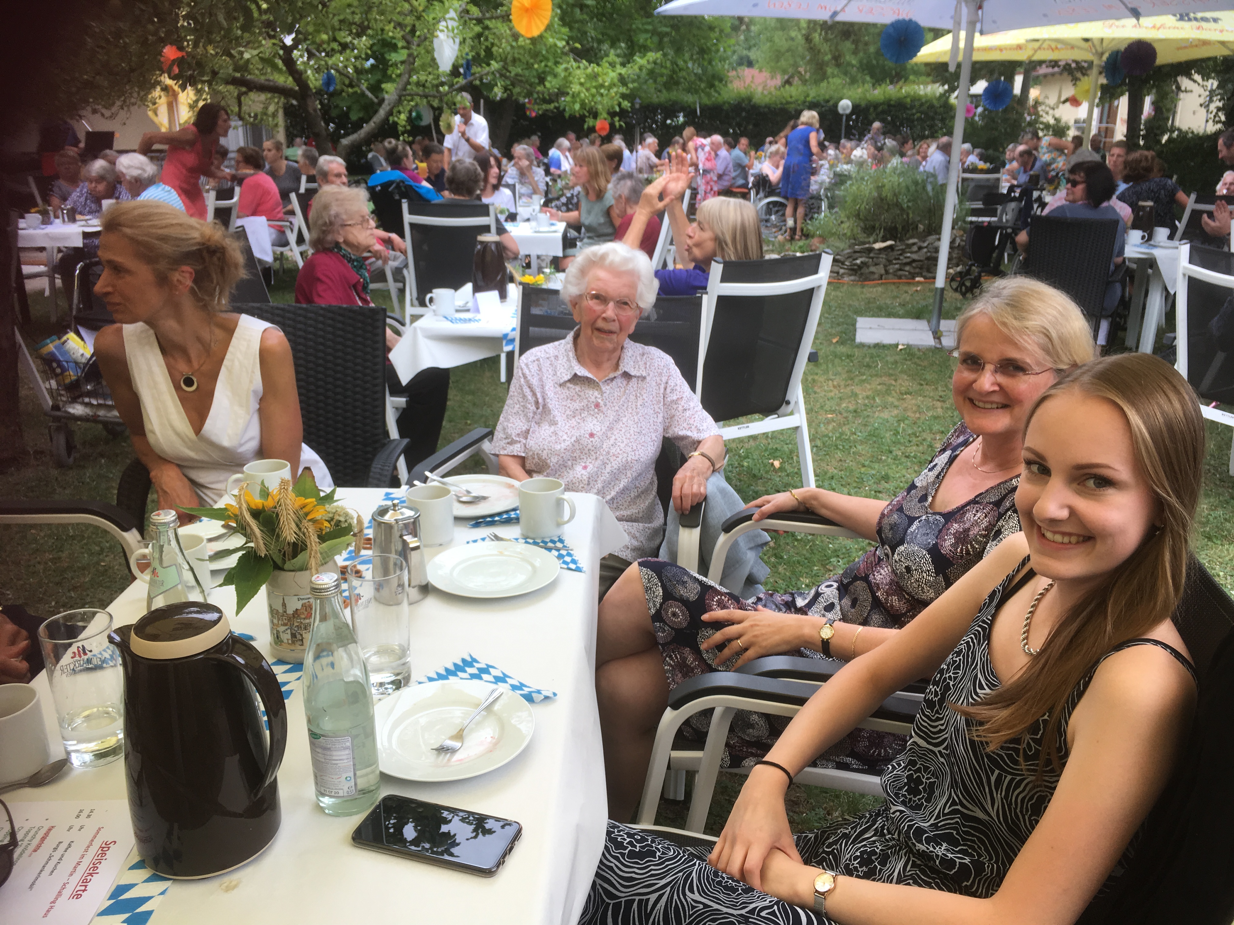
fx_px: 1034
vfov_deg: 48.2
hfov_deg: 61.7
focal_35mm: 29
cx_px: 617
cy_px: 462
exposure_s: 1/246
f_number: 2.2
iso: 25
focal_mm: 4.15
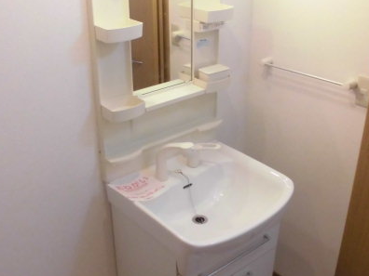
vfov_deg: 34.3
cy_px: 131
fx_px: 448
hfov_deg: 44.8
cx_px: 183
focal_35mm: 42
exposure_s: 1/50
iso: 400
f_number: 3.5
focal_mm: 4.6
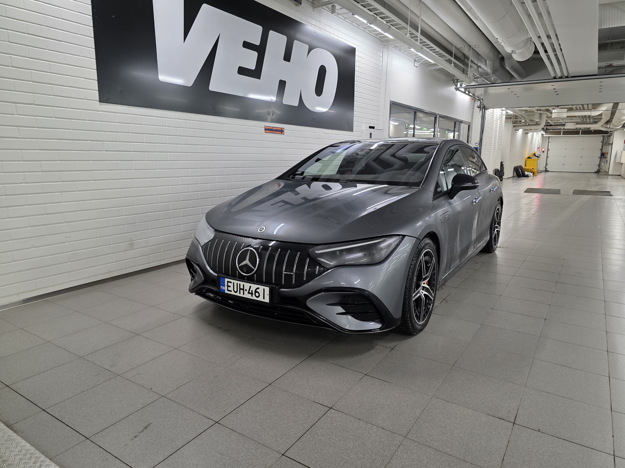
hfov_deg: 73.9
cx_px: 312
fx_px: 415
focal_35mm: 23
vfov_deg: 58.9
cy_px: 234
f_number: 1.7
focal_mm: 6.3
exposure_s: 1/100
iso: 160
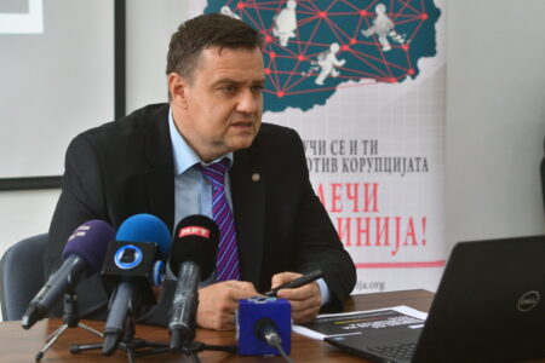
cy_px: 182
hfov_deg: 19.5
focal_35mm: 105
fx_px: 1589
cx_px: 272
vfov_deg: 13.0
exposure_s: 1/125
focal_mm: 70
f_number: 5
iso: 1250
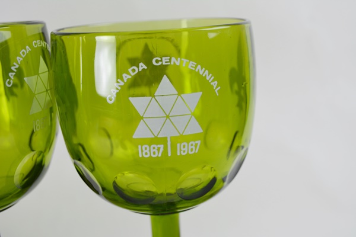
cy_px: 118
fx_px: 445
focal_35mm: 45
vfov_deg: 29.9
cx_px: 178
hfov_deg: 43.6
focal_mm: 30
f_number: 5.6
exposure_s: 1/125
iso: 220
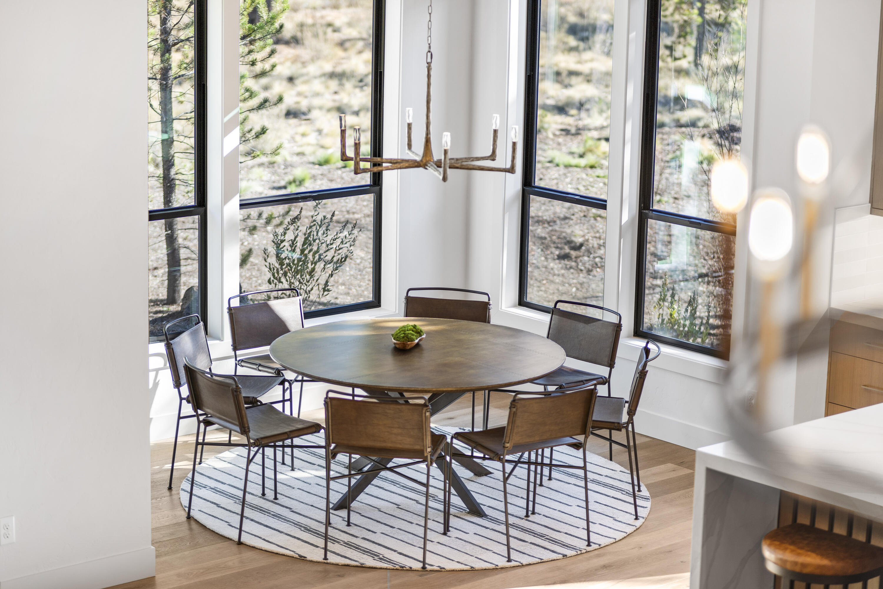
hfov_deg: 23.9
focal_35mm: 85
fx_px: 2085
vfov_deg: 16.1
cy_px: 294
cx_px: 442
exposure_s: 1/13
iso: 100
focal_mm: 85
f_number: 1.8
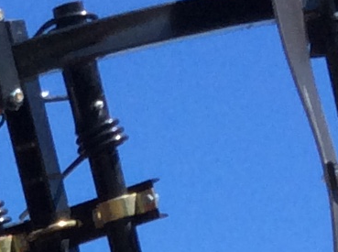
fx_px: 2192
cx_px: -87
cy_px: 805
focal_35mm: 225
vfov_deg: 6.0
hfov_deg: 8.7
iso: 32
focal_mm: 3.3
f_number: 2.4
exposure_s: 1/907
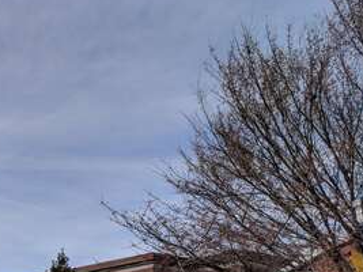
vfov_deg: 17.5
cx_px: -173
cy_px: 369
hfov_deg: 21.3
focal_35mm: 78
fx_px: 818
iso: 51
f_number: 2
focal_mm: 4.67
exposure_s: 1/3322
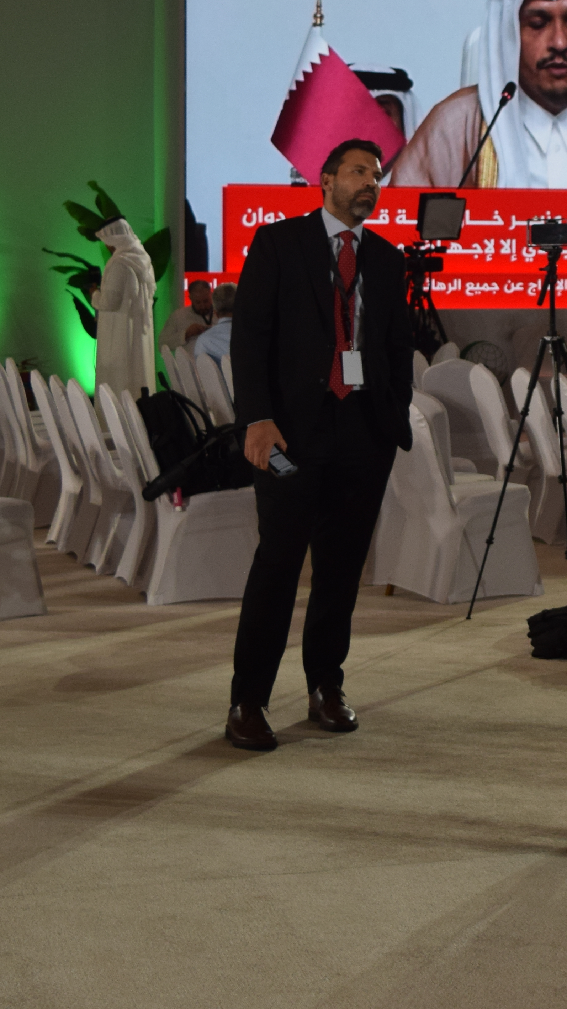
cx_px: 922
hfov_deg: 11.2
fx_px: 2756
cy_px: 333
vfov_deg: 20.7
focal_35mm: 103
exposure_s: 1/200
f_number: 7.1
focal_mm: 31
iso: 400
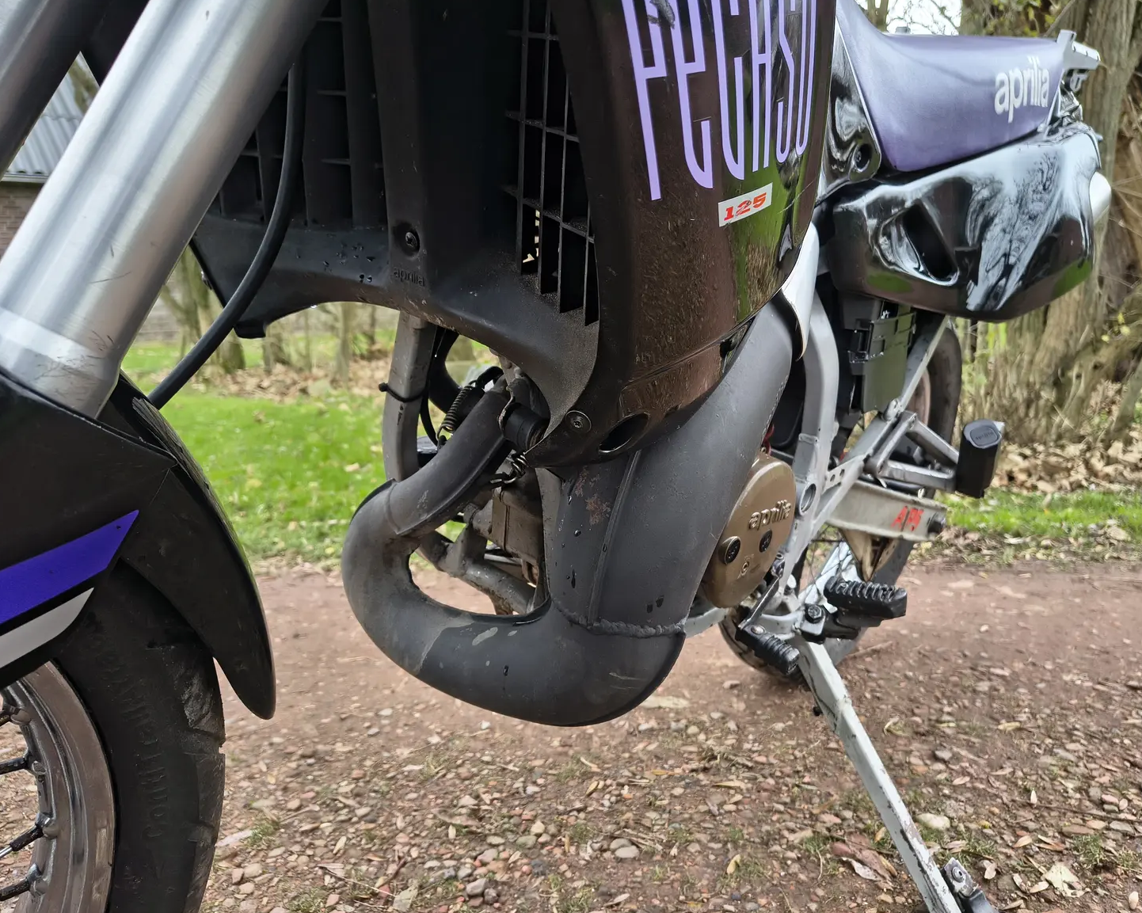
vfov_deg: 54.9
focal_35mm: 26
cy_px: 446
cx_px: 586
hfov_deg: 66.0
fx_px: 879
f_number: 1.8
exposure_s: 1/100
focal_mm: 5.56
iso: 173
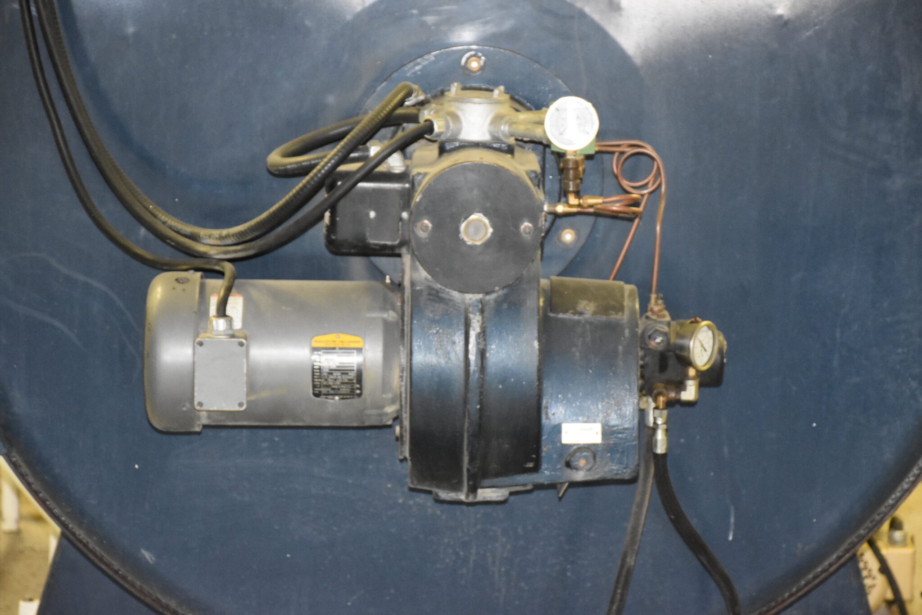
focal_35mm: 128
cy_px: 308
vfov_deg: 10.8
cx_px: 461
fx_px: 3265
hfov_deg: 16.1
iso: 4500
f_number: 5.3
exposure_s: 1/60
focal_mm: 85
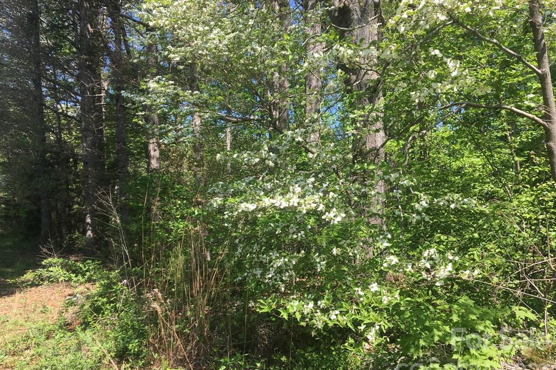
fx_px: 479
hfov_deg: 60.3
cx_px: 277
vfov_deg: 42.3
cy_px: 194
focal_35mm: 31
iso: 25
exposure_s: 1/635
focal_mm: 4.15
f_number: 2.2
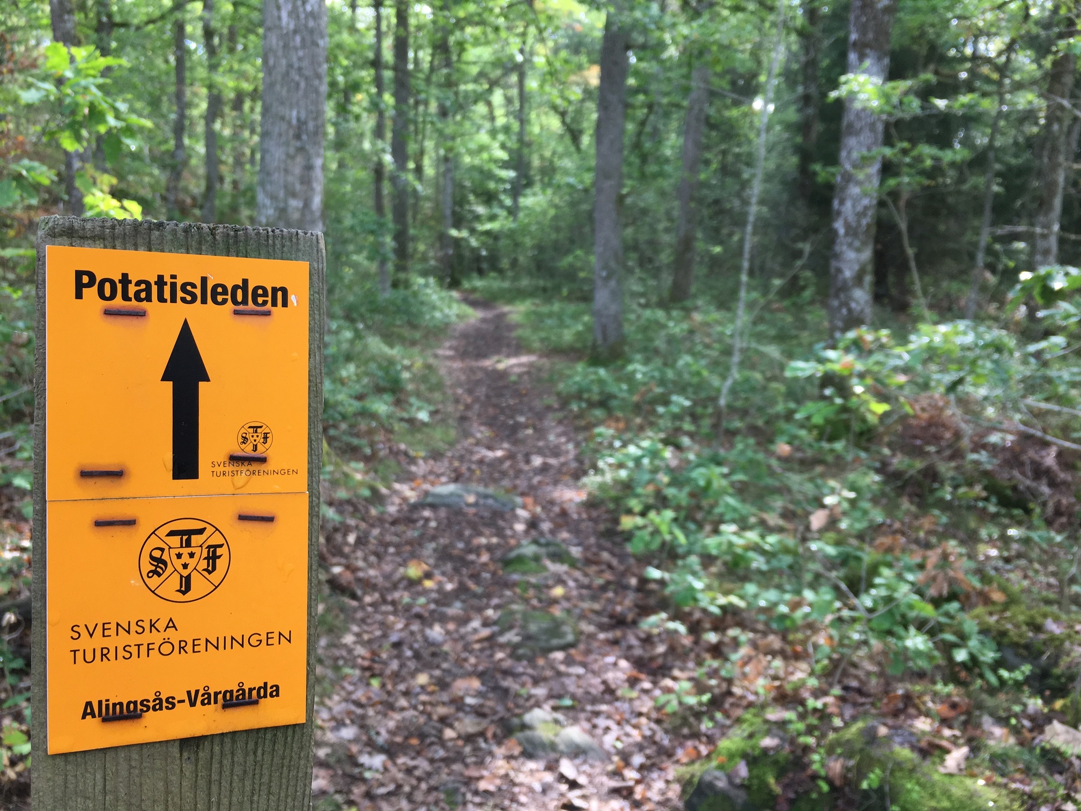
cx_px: 540
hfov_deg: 61.7
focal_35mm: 29
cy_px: 406
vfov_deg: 48.2
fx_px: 906
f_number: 2.2
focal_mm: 4.15
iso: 32
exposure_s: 1/50
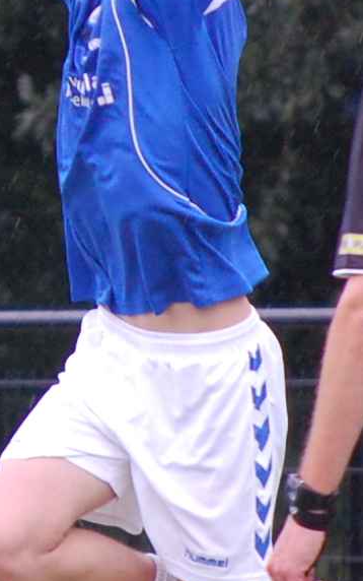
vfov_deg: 2.2
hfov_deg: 1.4
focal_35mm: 943
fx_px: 14911
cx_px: 137
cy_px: 336
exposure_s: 1/400
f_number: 5.6
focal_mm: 200
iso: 800
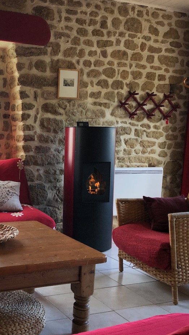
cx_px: 6
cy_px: 166
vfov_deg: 48.4
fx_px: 374
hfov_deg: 27.0
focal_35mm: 42
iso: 25
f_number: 1.8
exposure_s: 1/50
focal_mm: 3.99
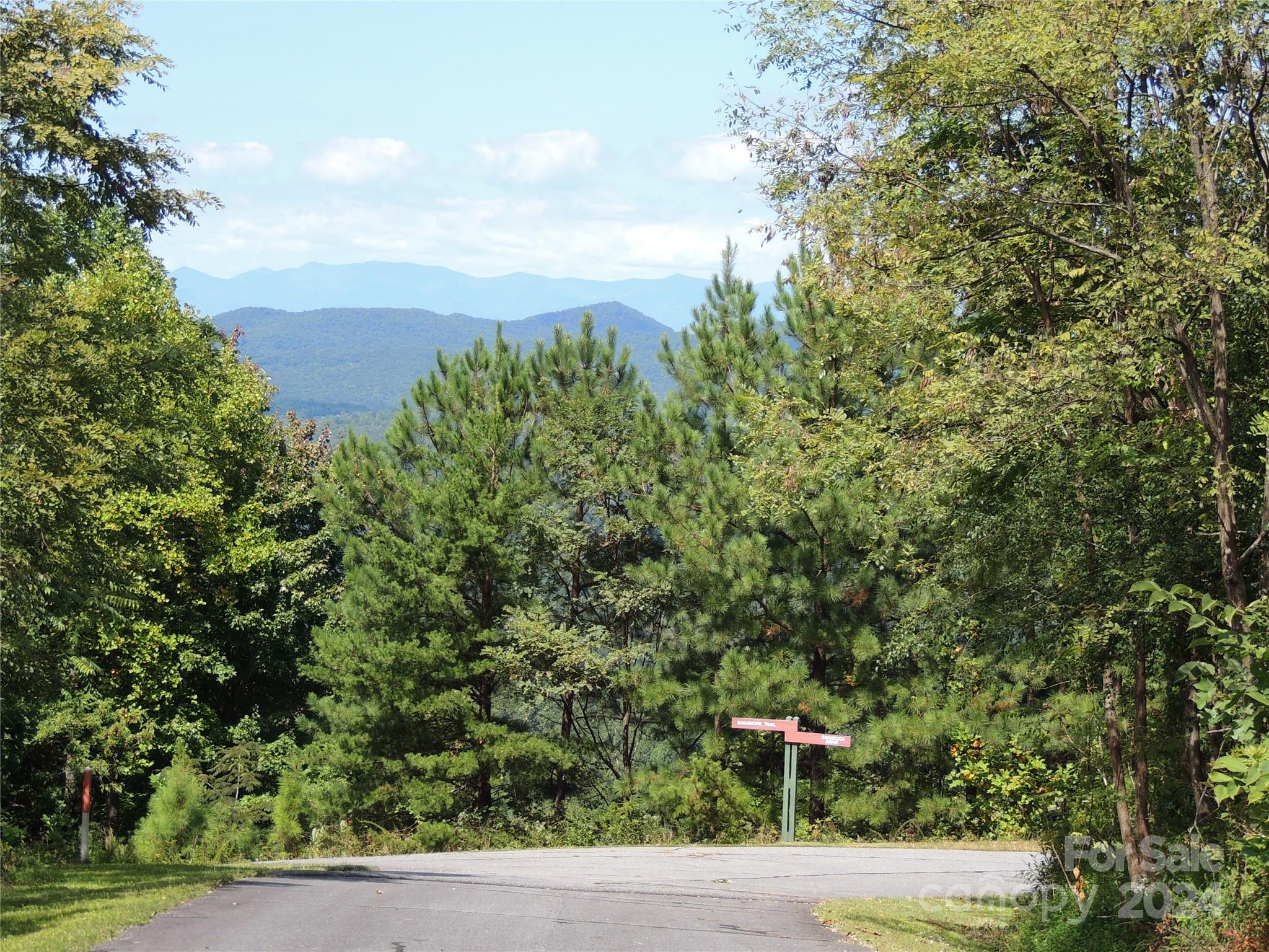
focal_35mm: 105
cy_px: 476
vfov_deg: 14.1
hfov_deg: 18.7
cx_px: 634
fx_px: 3849
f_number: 4.2
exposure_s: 1/400
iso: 100
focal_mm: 18.7
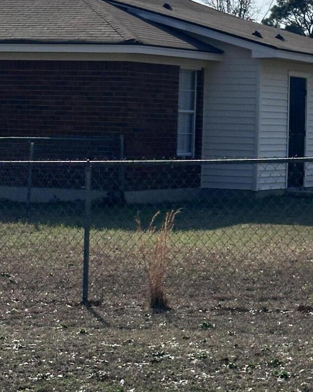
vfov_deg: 14.9
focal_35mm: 129
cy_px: 131
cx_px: 228
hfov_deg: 11.9
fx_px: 1493
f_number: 1.78
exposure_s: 1/13699
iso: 64
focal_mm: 6.86
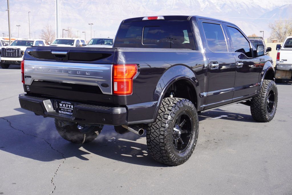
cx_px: 146
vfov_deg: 30.9
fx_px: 353
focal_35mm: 44
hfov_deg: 44.9
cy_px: 98
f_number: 8
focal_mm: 29
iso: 100
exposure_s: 1/100
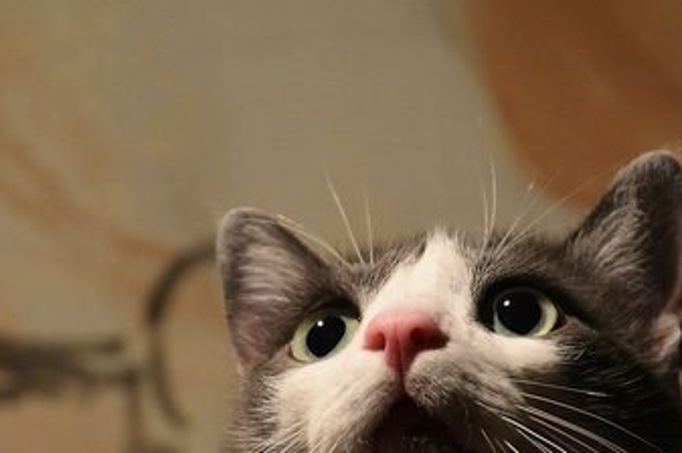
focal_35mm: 230
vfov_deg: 6.0
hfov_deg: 9.0
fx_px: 4353
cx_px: 425
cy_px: 392
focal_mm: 86
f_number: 5.6
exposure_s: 1/60
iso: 4000
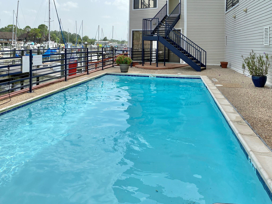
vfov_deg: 53.1
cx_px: 136
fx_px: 204
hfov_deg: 67.3
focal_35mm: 26
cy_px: 102
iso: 32
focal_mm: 4.25
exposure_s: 1/2463
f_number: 1.8
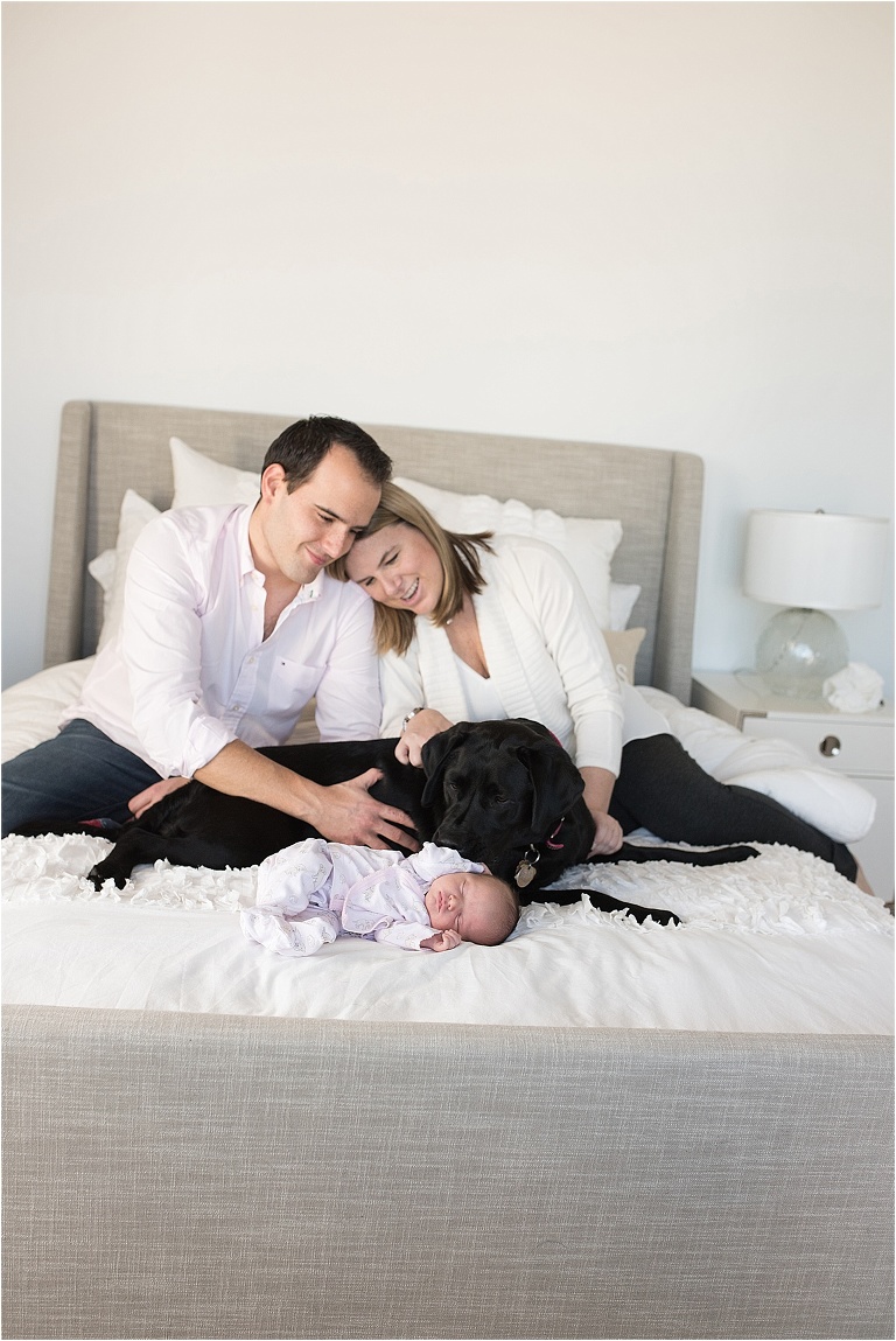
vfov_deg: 54.4
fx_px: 1304
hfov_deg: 37.9
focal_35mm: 35
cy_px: 670
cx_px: 448
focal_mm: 35
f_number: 4
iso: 800
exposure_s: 1/320
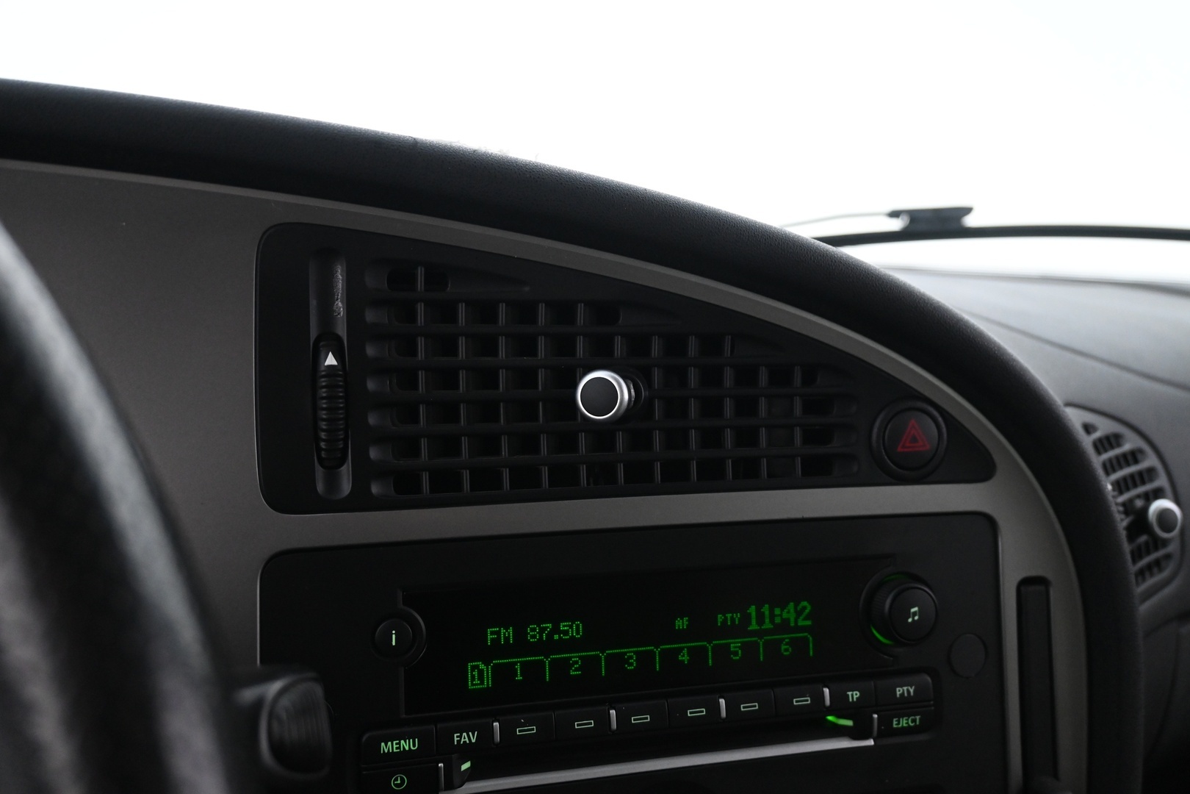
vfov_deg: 43.6
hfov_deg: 61.9
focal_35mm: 30
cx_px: 595
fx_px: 992
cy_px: 397
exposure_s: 1/30
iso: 2000
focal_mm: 20
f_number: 3.8
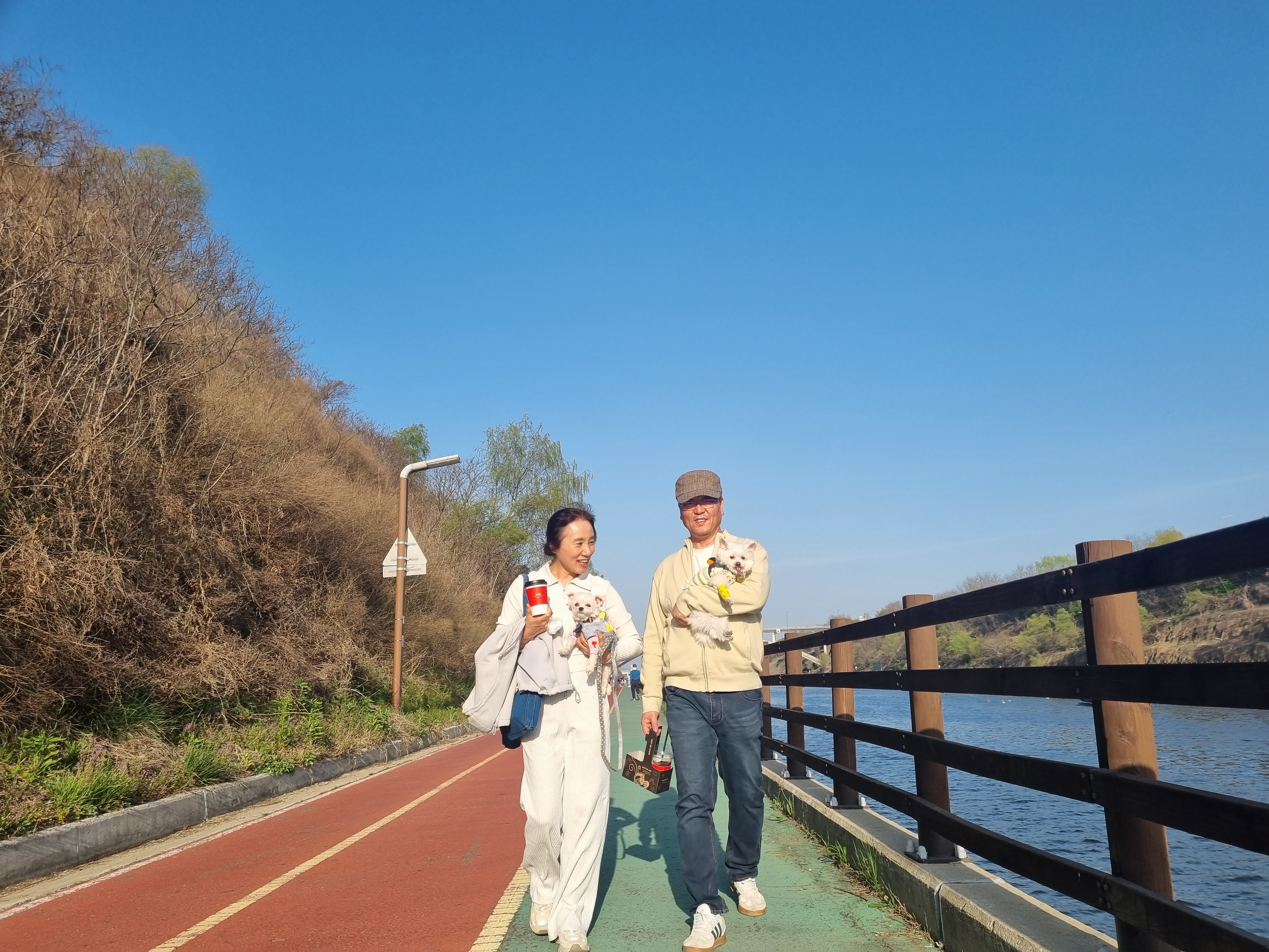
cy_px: 476
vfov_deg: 53.1
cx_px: 634
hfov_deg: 67.3
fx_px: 953
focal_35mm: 26
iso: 50
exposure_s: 1/2352
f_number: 1.8
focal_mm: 5.4
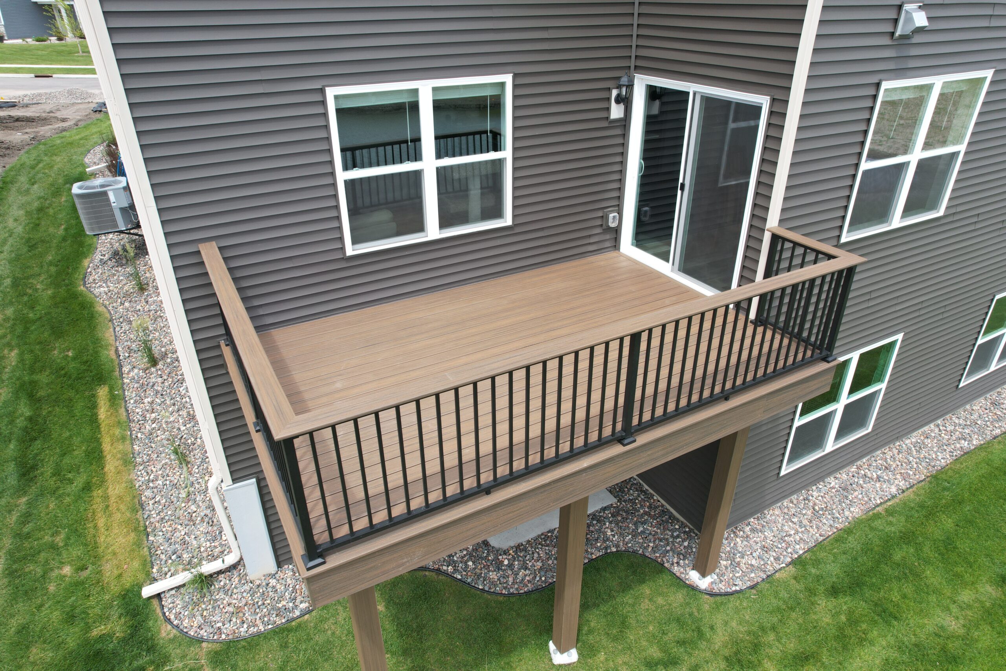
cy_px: 336
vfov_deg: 57.2
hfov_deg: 78.6
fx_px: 615
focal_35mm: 22
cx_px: 503
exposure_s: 1/640
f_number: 2.8
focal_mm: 8.38
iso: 100
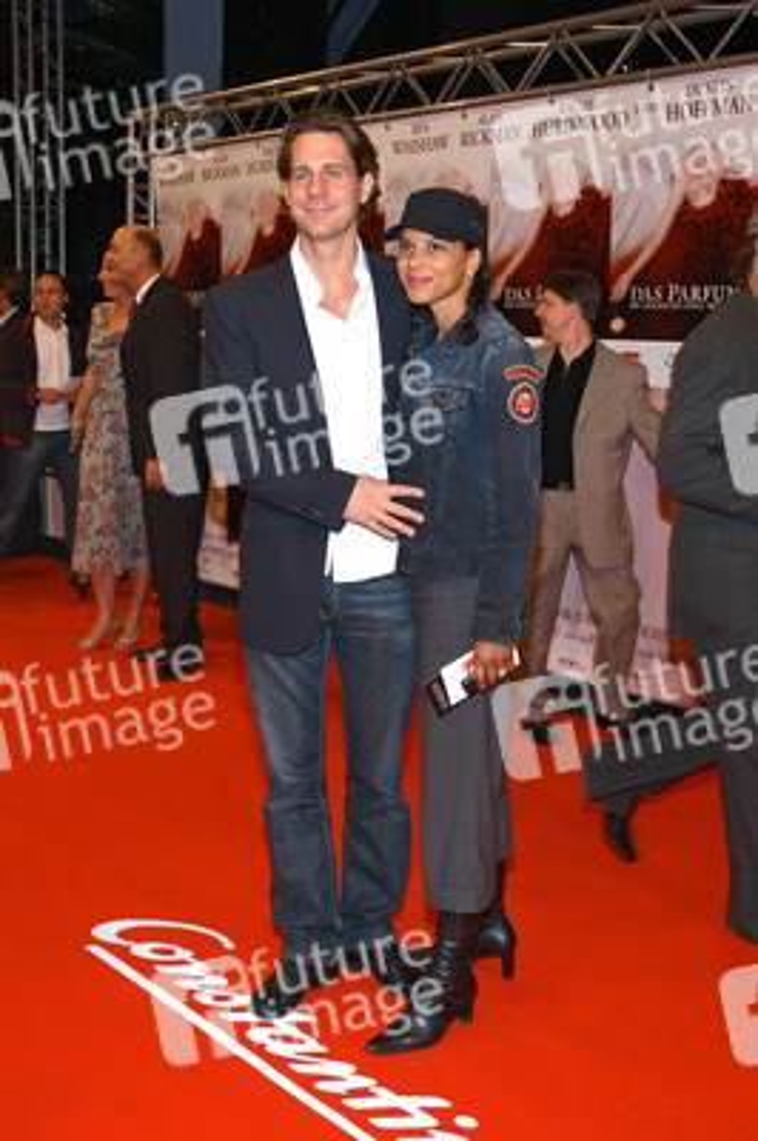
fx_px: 1139
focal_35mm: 36
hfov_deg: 36.8
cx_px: 379
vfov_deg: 53.2
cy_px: 570
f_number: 5.6
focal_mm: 24
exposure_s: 1/100
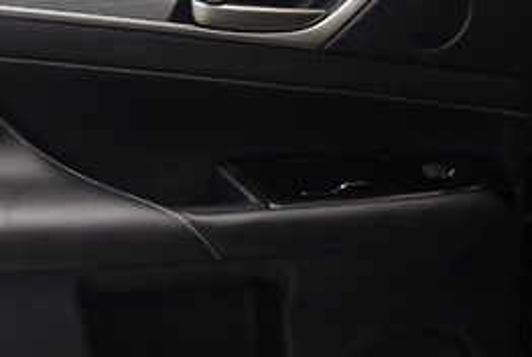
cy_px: 127
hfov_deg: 22.5
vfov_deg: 15.6
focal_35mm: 88
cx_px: 49
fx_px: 1303
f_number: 3.5
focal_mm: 18
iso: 3200
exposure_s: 1/125
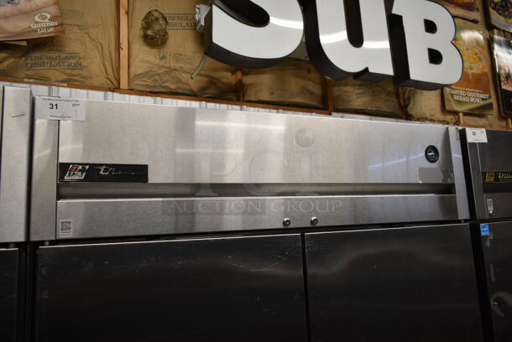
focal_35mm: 27
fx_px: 384
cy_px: 171
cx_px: 256
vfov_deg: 48.0
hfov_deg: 67.3
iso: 220
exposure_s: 1/30
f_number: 3.5
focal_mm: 18
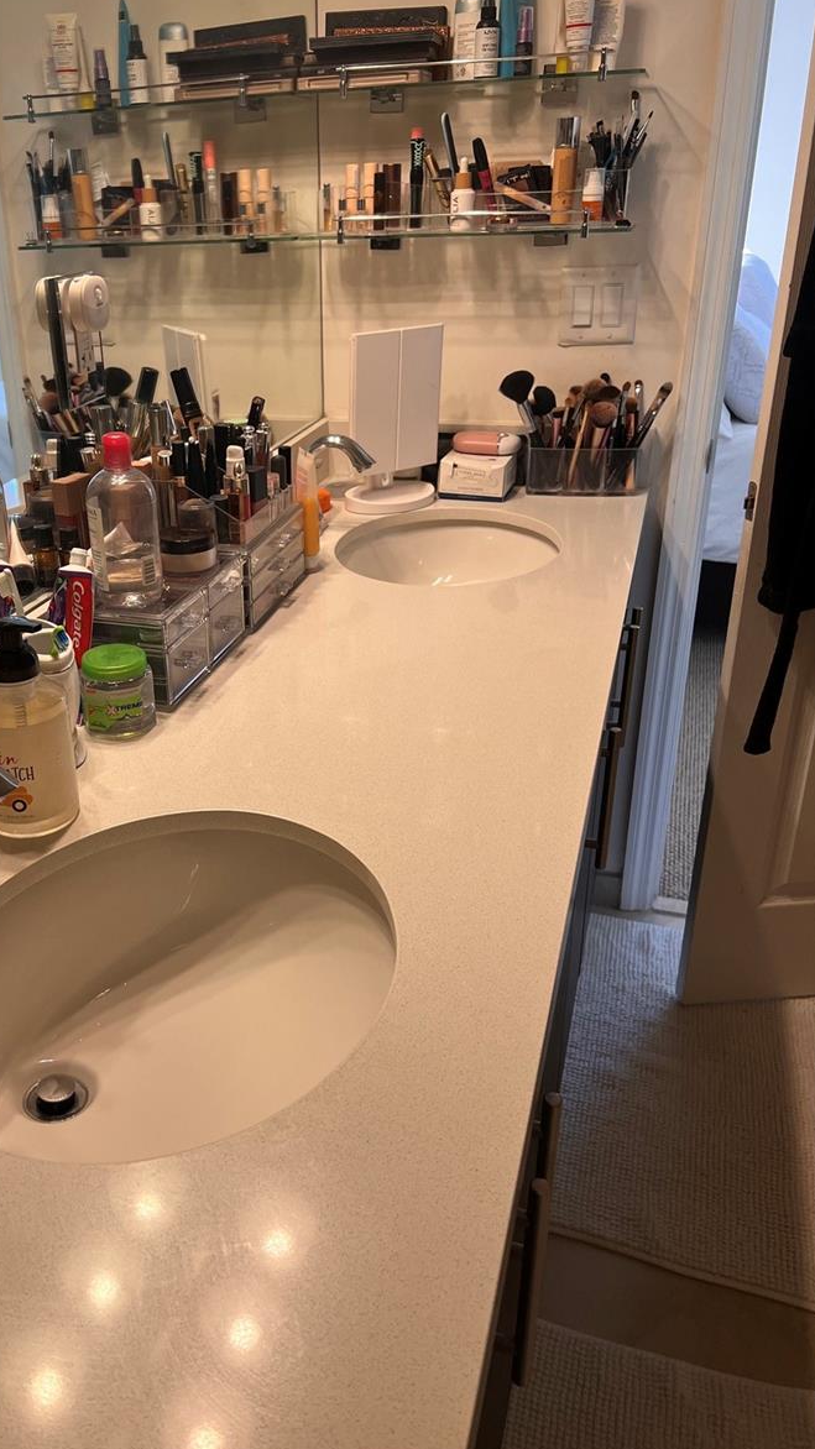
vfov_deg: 66.1
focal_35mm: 29
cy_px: 726
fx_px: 1114
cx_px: 262
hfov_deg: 39.6
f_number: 1.5
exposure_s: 1/120
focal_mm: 5.7
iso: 100
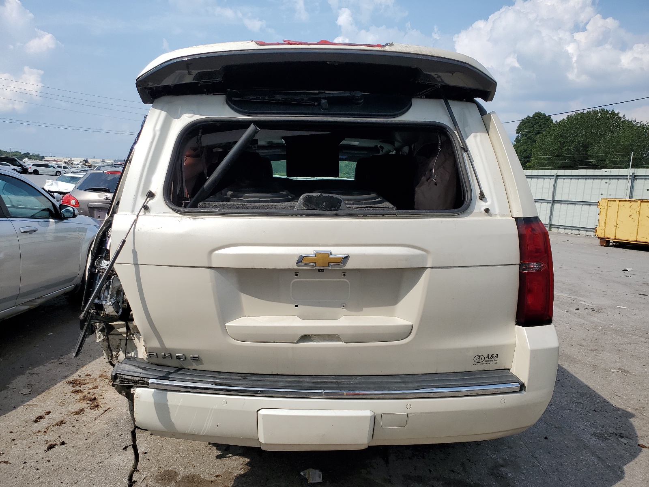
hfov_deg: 67.3
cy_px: 244
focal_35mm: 26
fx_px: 487
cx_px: 324
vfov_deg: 53.1
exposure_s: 1/3333
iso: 50
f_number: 1.5
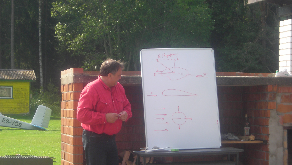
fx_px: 875
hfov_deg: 18.9
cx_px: 146
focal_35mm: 113
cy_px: 92
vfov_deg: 10.7
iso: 50
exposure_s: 1/134
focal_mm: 17
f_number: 4.9
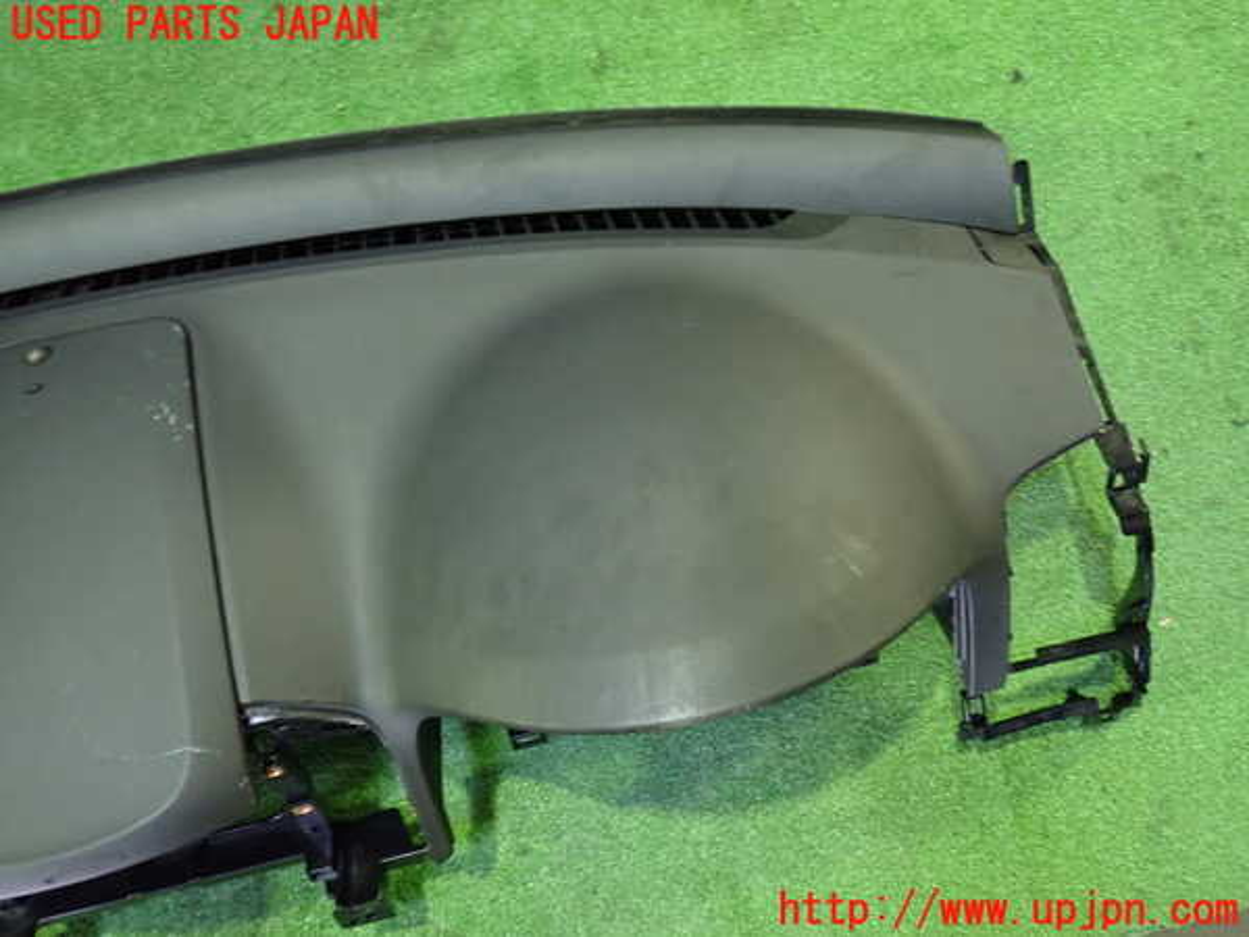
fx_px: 1082
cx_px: 624
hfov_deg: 60.0
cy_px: 468
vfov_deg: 46.8
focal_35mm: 30
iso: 800
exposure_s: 1/25
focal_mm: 5.4
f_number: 2.3
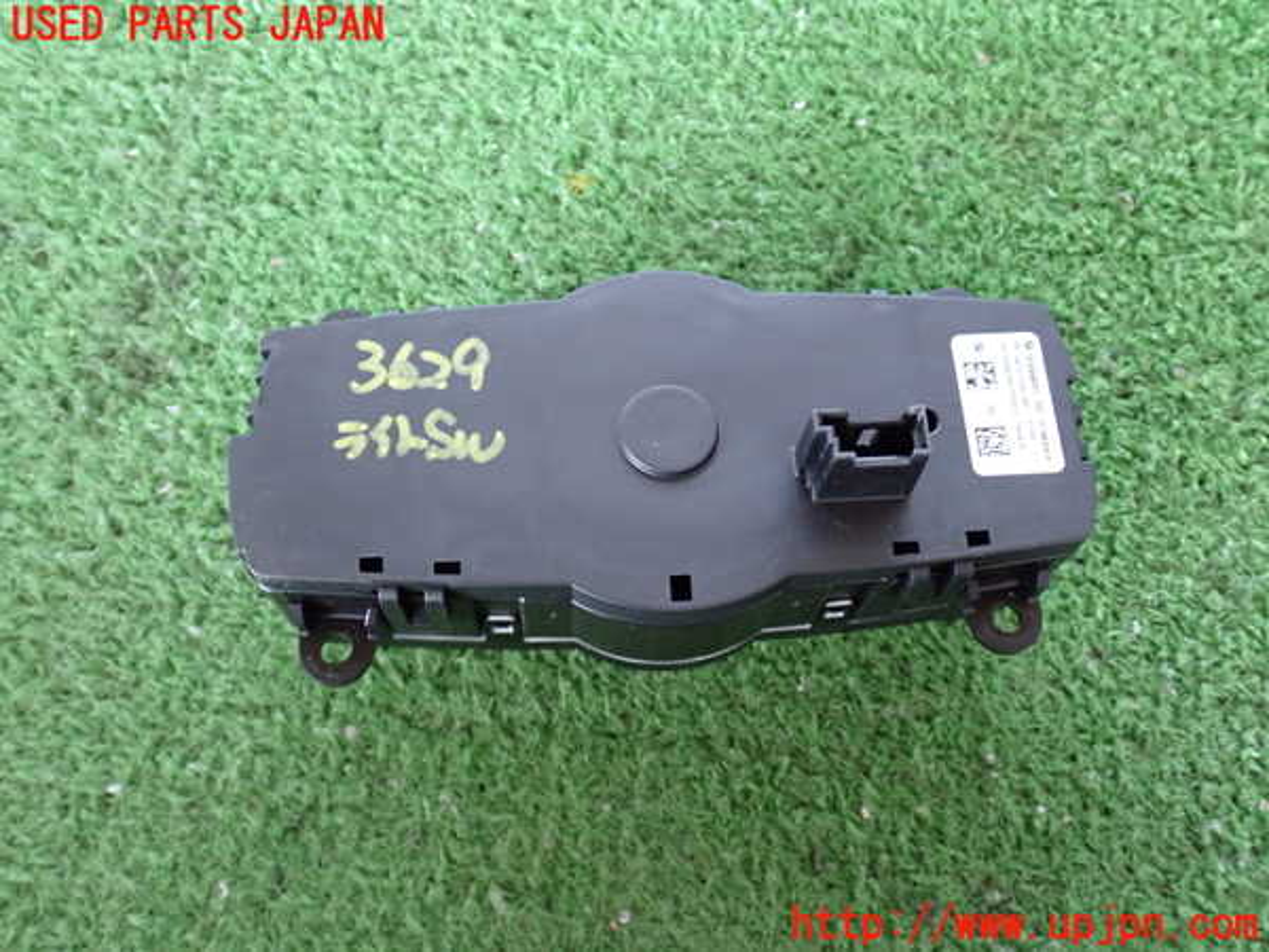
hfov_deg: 51.4
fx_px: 1320
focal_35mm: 36
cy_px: 476
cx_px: 634
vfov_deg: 39.7
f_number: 2.5
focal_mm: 6.37
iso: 800
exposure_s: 1/30
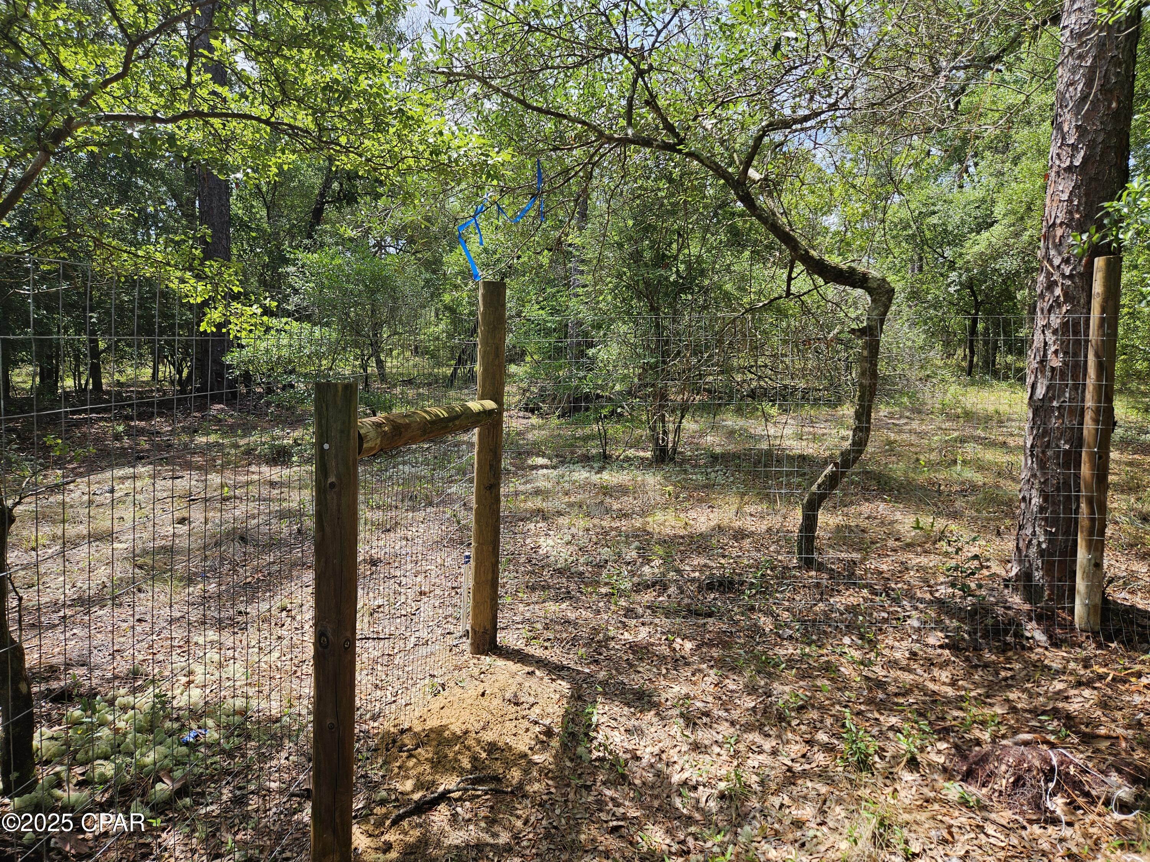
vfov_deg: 58.9
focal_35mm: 23
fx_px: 764
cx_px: 575
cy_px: 431
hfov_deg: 73.9
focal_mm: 5.4
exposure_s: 1/645
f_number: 1.8
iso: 25
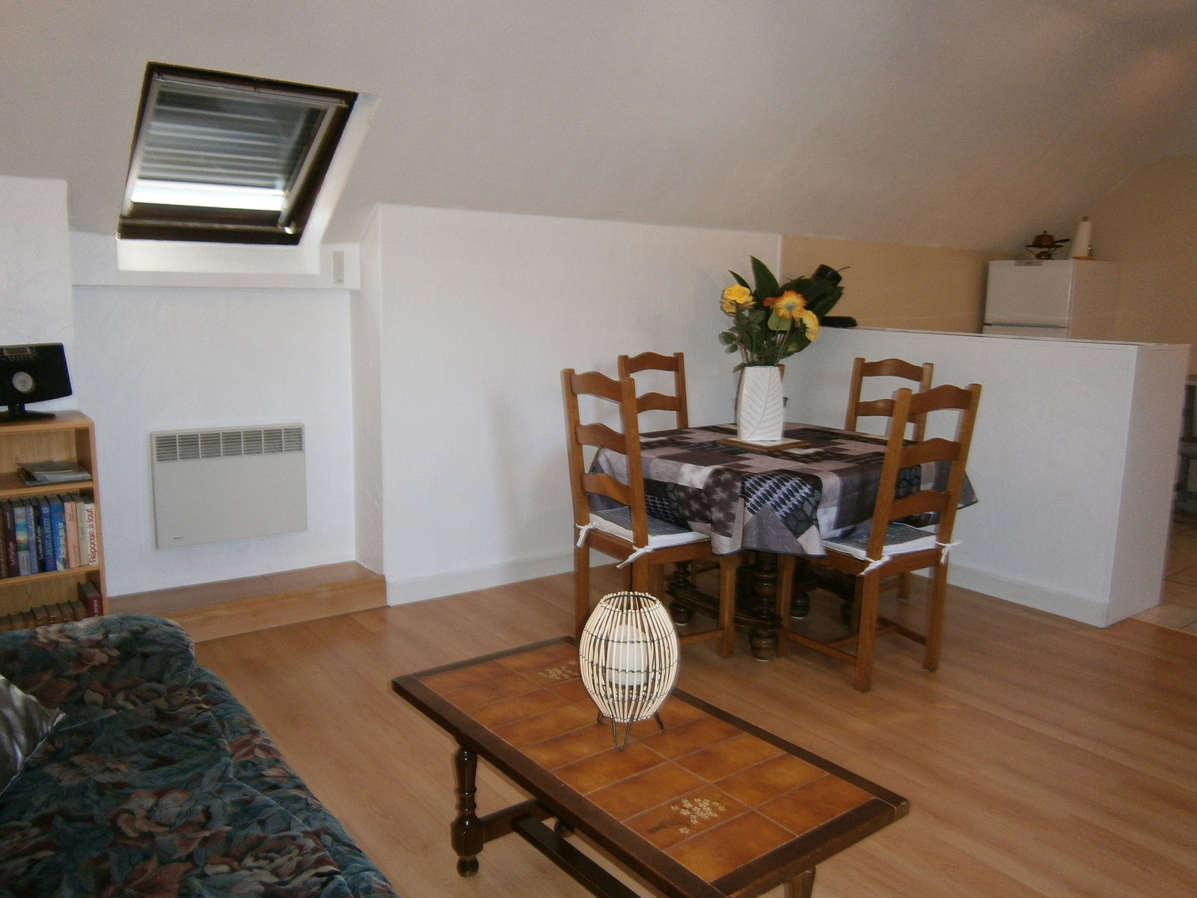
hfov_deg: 67.3
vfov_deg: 53.1
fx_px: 899
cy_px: 449
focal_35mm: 26
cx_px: 598
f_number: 2.8
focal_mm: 4.7
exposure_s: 1/30
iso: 125
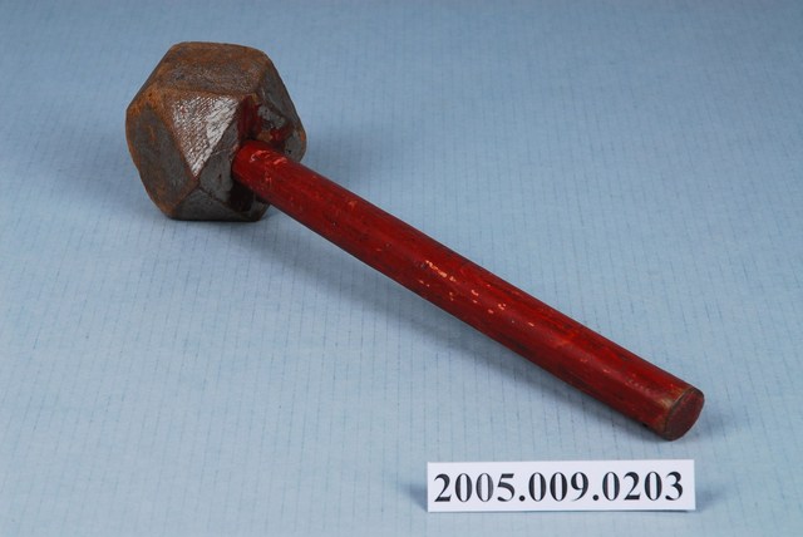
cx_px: 402
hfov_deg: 19.4
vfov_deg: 13.1
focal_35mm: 105
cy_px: 268
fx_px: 2344
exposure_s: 1/160
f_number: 11
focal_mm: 70
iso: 100
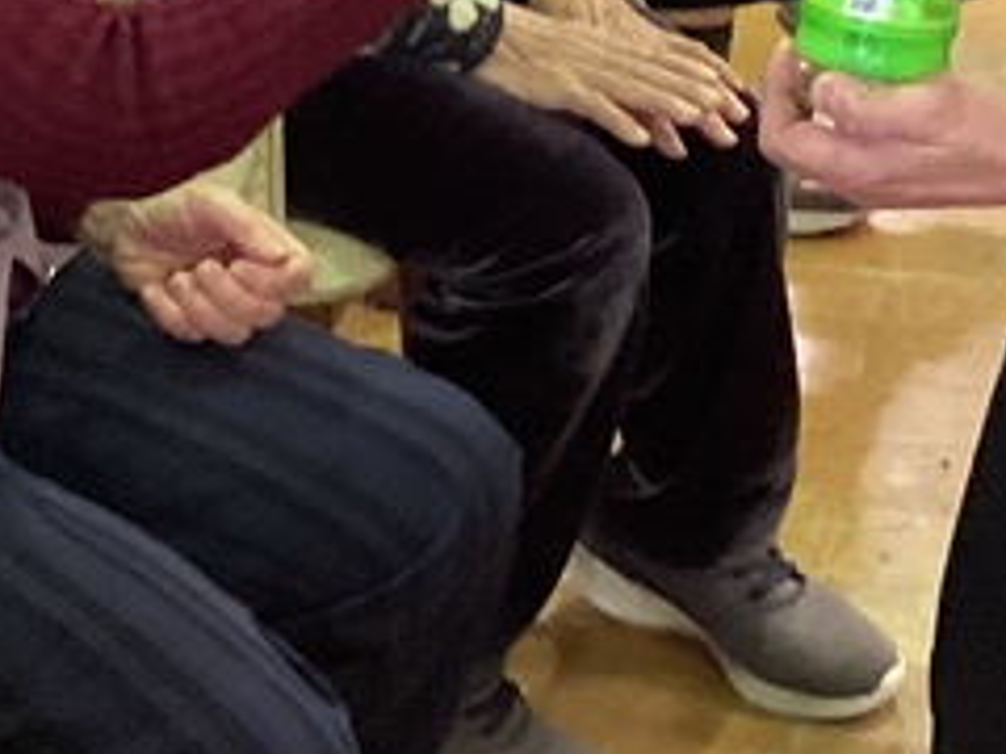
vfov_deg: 11.1
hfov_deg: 15.3
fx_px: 3749
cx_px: 650
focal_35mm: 129
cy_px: -335
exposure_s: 1/40
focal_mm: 3.3
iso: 320
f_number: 2.4
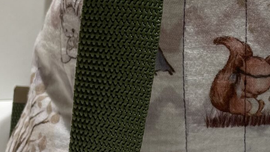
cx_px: 272
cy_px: 4
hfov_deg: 19.7
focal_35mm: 105
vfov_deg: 11.4
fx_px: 751
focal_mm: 4.2
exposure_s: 1/100
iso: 40
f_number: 1.6
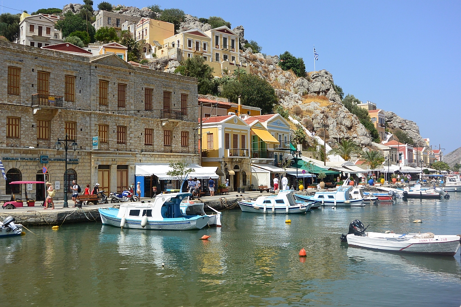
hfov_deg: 51.9
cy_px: 154
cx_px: 230
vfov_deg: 36.0
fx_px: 474
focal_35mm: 37
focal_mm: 14
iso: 160
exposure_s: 1/1000
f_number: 5
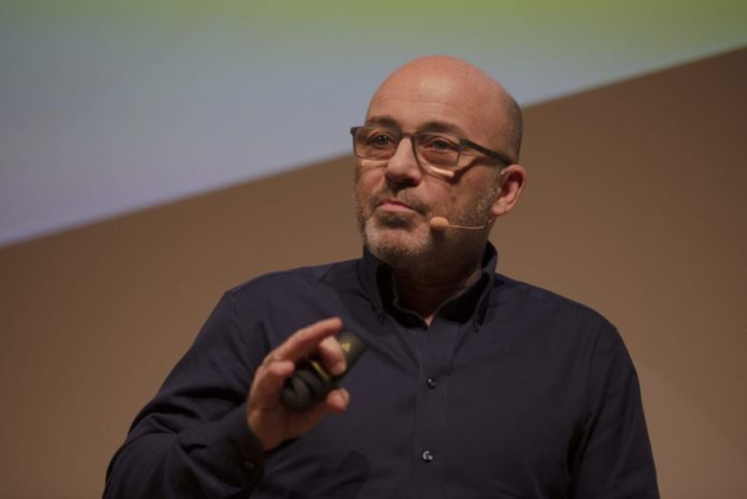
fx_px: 3633
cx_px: 374
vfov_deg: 7.9
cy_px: 250
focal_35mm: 175
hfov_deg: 11.7
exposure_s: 1/200
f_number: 2.8
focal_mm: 175
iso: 1000
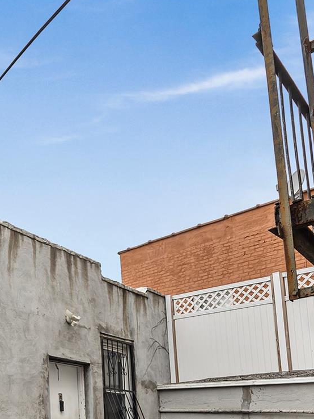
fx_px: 387
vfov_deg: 50.0
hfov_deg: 41.4
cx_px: 44
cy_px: 382
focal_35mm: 32
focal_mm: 8
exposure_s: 1/320
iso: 100
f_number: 8
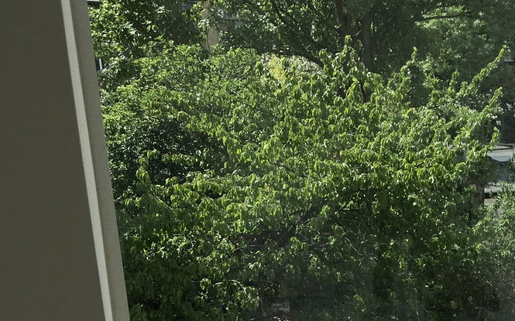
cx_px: 613
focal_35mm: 74
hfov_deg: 25.2
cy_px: 435
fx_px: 1038
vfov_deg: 16.5
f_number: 2.2
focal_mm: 4.15
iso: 25
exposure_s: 1/1183
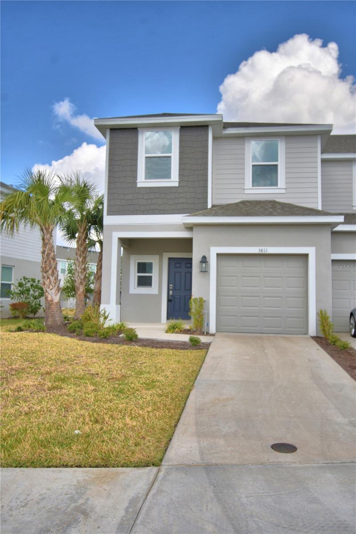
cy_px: 267
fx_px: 445
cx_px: 178
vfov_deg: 61.9
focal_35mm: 30
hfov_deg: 43.6
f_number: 5.6
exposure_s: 1/640
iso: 100
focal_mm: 20
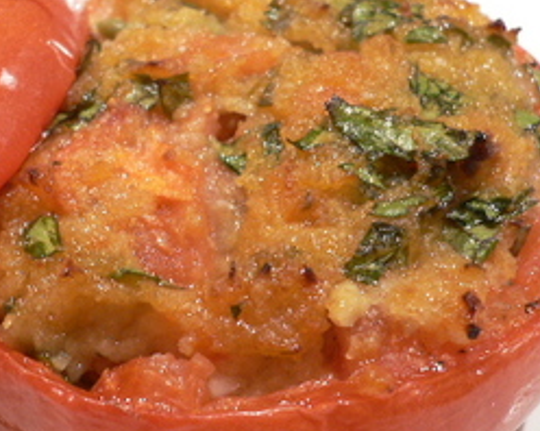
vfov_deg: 22.1
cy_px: 278
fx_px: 1102
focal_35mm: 69
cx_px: 120
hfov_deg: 27.1
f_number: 2.8
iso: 100
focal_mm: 5.8
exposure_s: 1/20
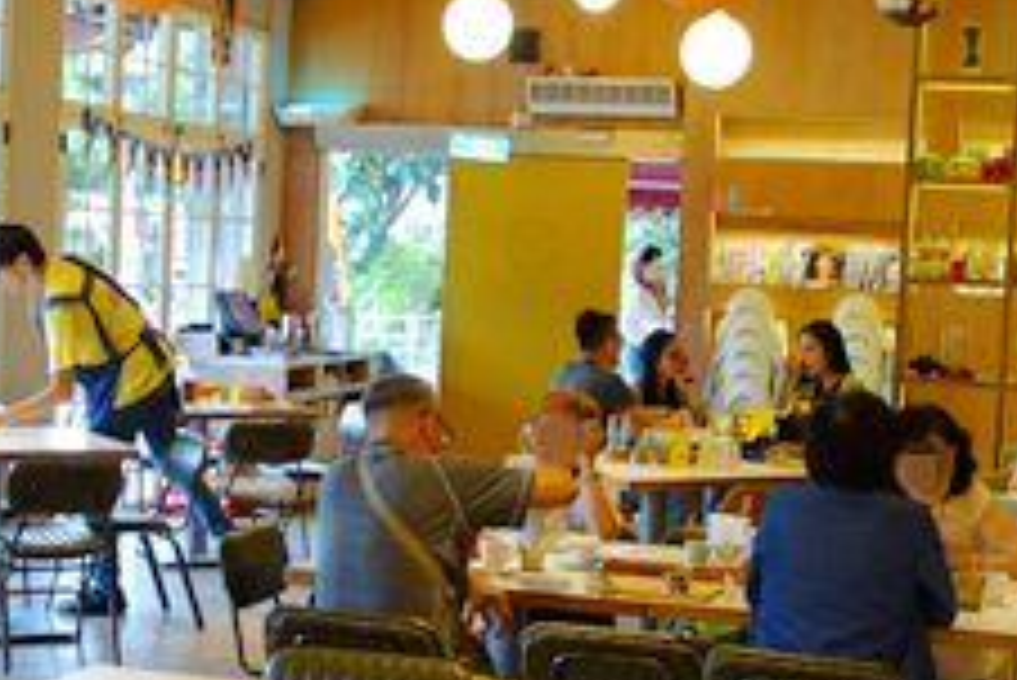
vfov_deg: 19.7
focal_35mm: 69
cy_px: 394
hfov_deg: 29.2
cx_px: 464
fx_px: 1950
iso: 125
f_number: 2
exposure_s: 1/30
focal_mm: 8.8
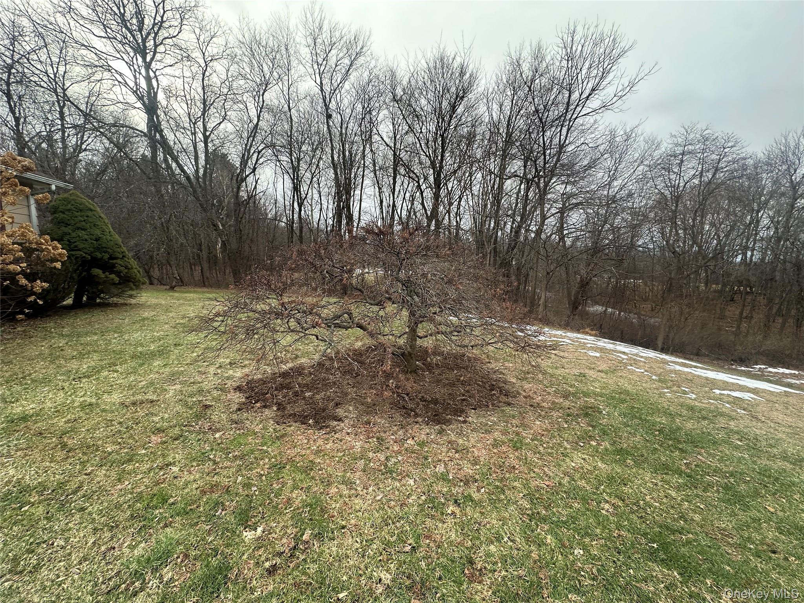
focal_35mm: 14
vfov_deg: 85.7
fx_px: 325
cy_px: 302
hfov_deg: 102.1
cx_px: 402
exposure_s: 1/346
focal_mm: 2.22
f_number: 2.2
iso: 40
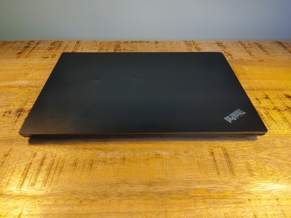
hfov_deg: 67.3
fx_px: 219
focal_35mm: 26
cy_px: 109
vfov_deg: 53.1
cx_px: 146
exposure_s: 1/100
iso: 200
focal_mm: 4.81
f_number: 1.8
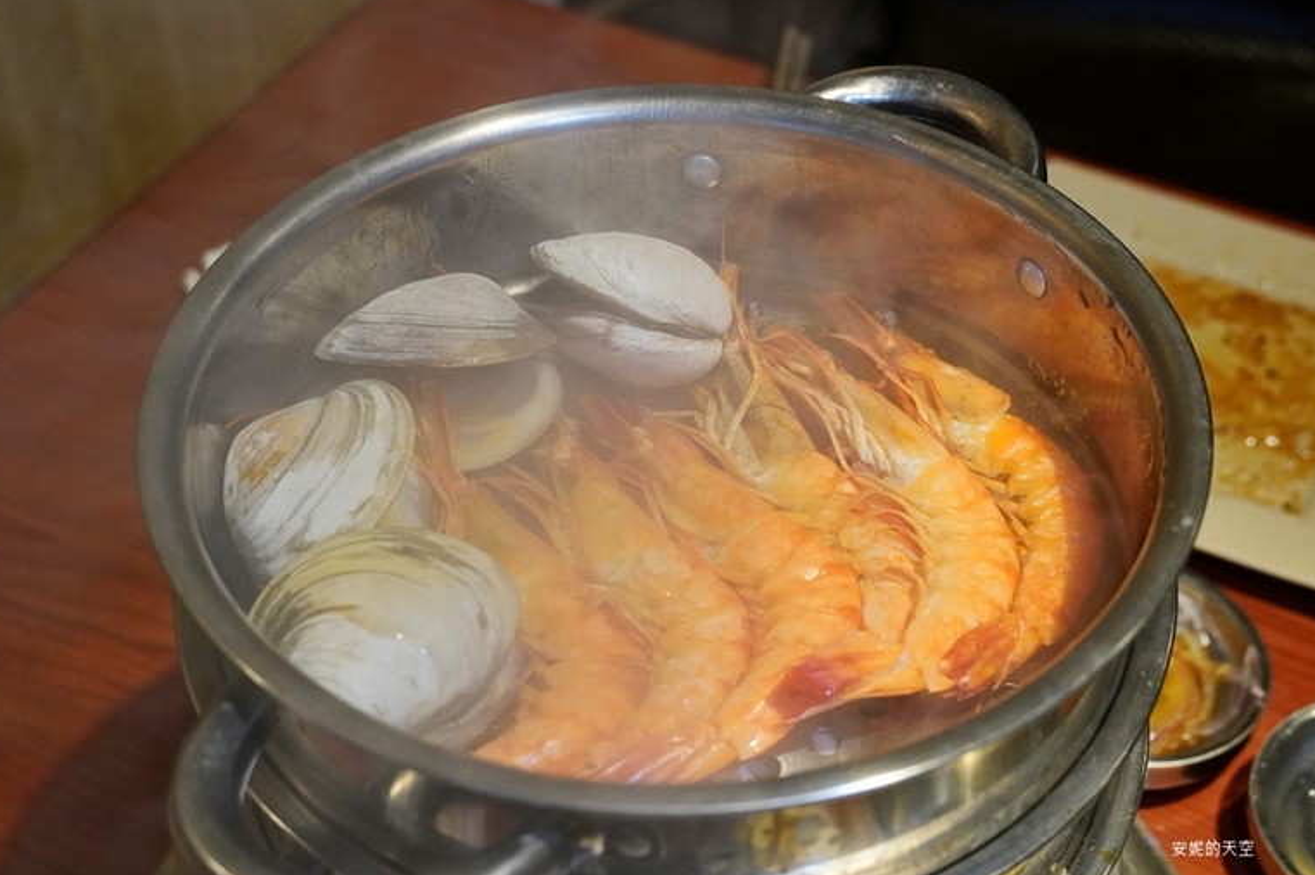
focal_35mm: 57
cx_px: 683
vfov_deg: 23.7
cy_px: 427
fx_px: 2080
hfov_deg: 35.1
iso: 3200
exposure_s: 1/80
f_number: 5
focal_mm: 34
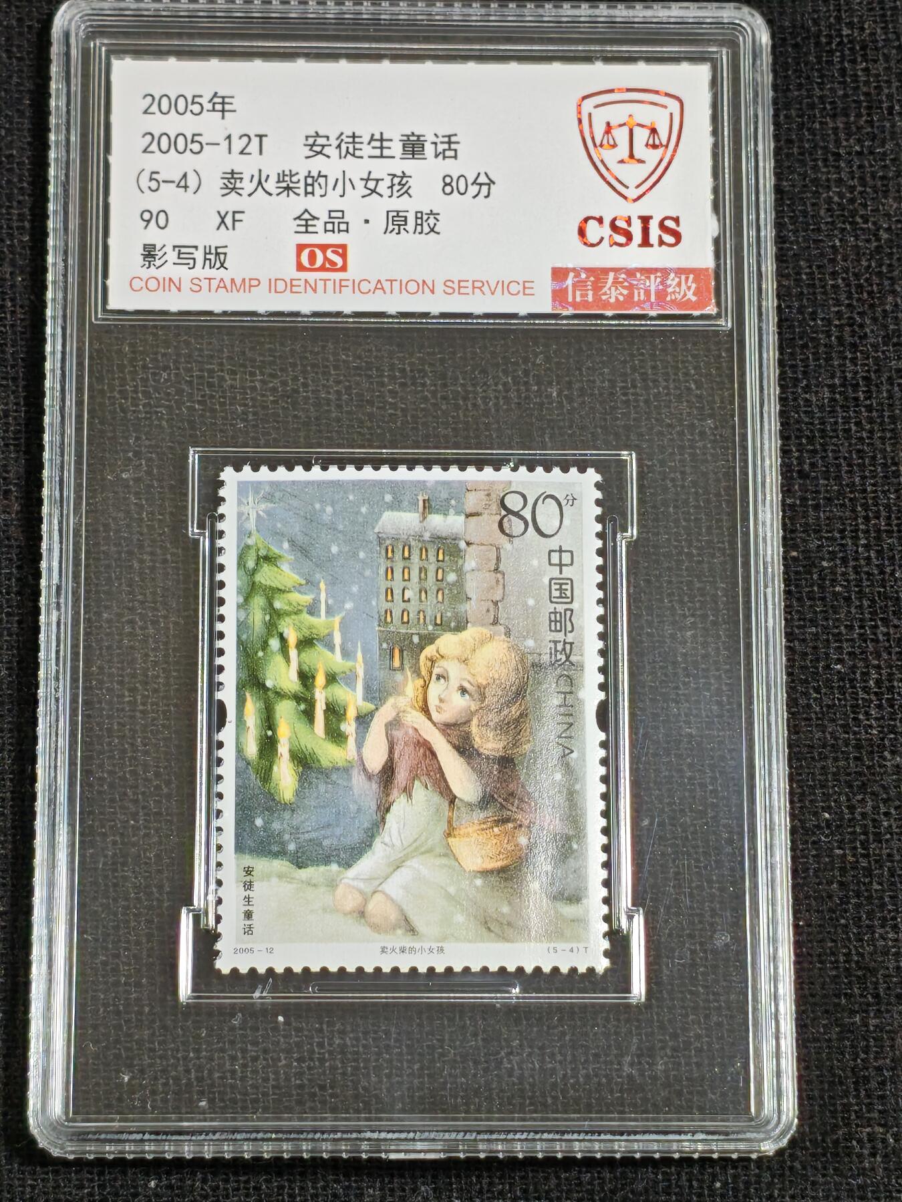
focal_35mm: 97
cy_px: 601
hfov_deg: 15.2
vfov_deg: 20.2
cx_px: 451
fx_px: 3370
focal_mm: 4.94
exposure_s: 1/528
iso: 50
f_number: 1.5
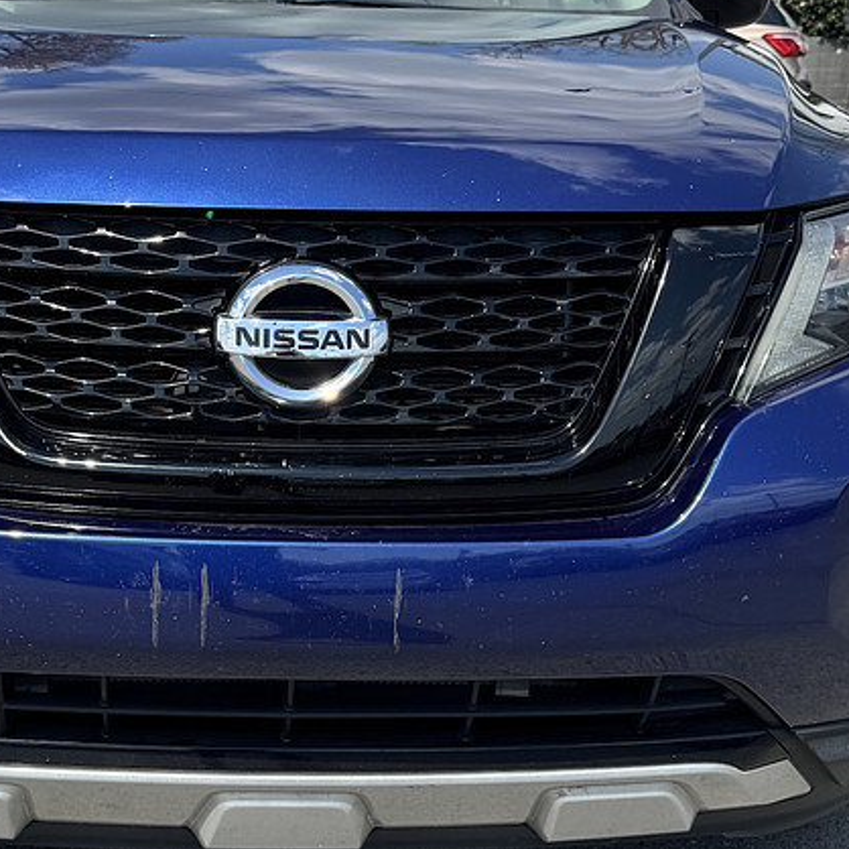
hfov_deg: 32.4
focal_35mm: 52
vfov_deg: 32.6
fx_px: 1443
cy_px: 295
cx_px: 264
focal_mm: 6.76
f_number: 1.78
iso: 80
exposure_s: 1/3096
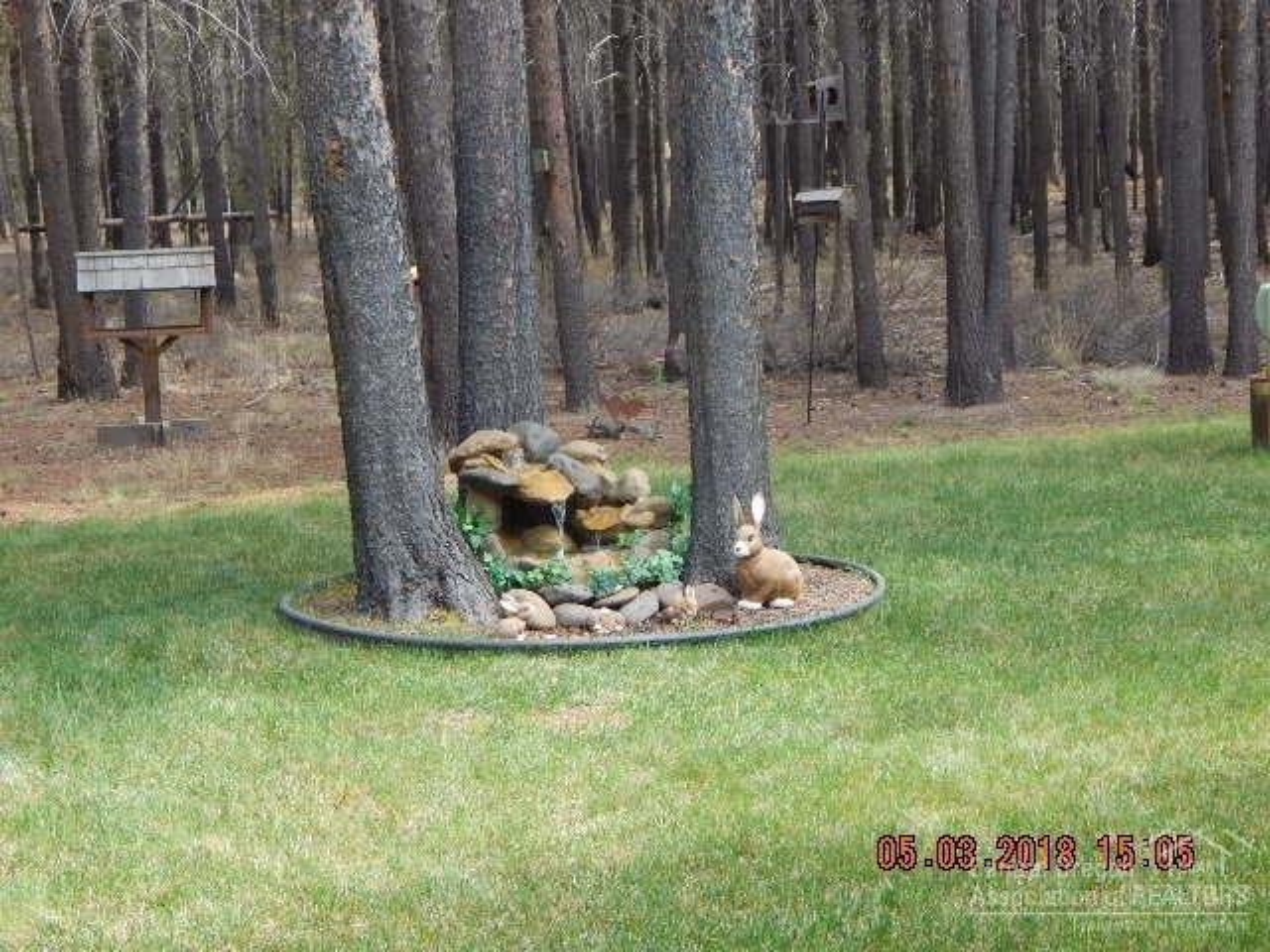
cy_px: 476
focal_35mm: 69
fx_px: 2531
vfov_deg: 21.3
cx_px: 635
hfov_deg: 28.2
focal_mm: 12.3
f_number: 4.1
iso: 125
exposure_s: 1/125
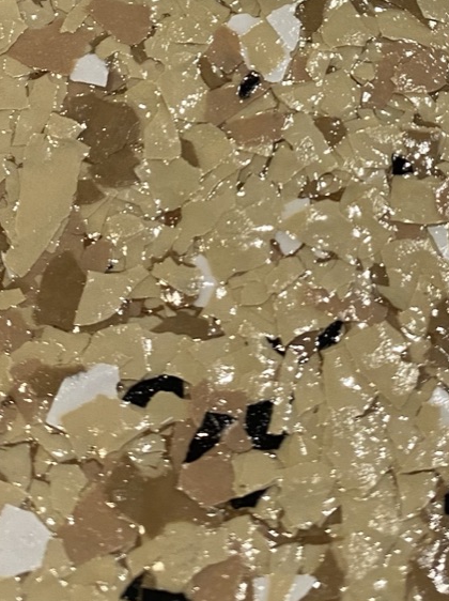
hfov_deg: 38.3
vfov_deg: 50.2
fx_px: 641
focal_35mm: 37
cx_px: 283
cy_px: 319
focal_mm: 4.25
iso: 125
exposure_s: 1/60
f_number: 1.8
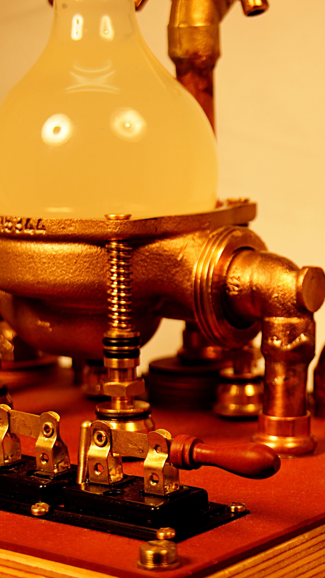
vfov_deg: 21.4
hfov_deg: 12.1
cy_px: 421
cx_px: 290
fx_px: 1517
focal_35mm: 99
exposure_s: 1/125
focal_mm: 40
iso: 100
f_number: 5.6
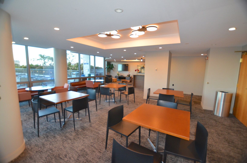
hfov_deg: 100.5
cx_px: 124
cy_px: 82
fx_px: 103
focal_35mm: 15
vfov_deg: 77.1
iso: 800
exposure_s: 1/60
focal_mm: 10
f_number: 3.5
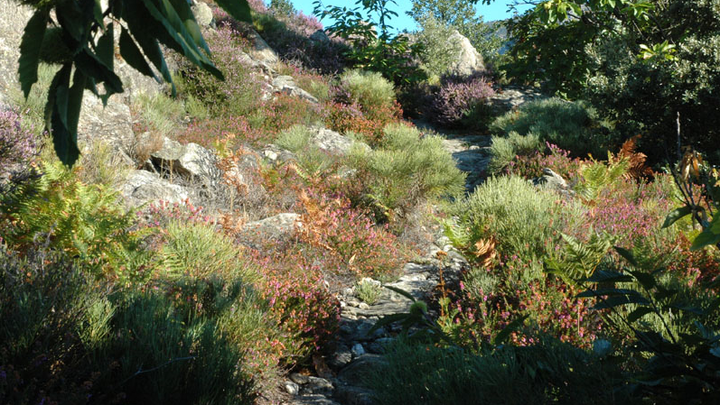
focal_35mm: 63
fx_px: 1203
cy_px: 193
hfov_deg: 33.3
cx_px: 360
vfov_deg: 19.1
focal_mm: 40
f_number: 16
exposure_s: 1/50
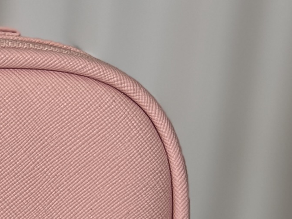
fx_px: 1307
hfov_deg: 11.4
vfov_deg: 9.2
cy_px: 368
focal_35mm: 155
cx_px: -302
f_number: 1.5
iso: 64
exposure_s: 1/111
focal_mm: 5.7
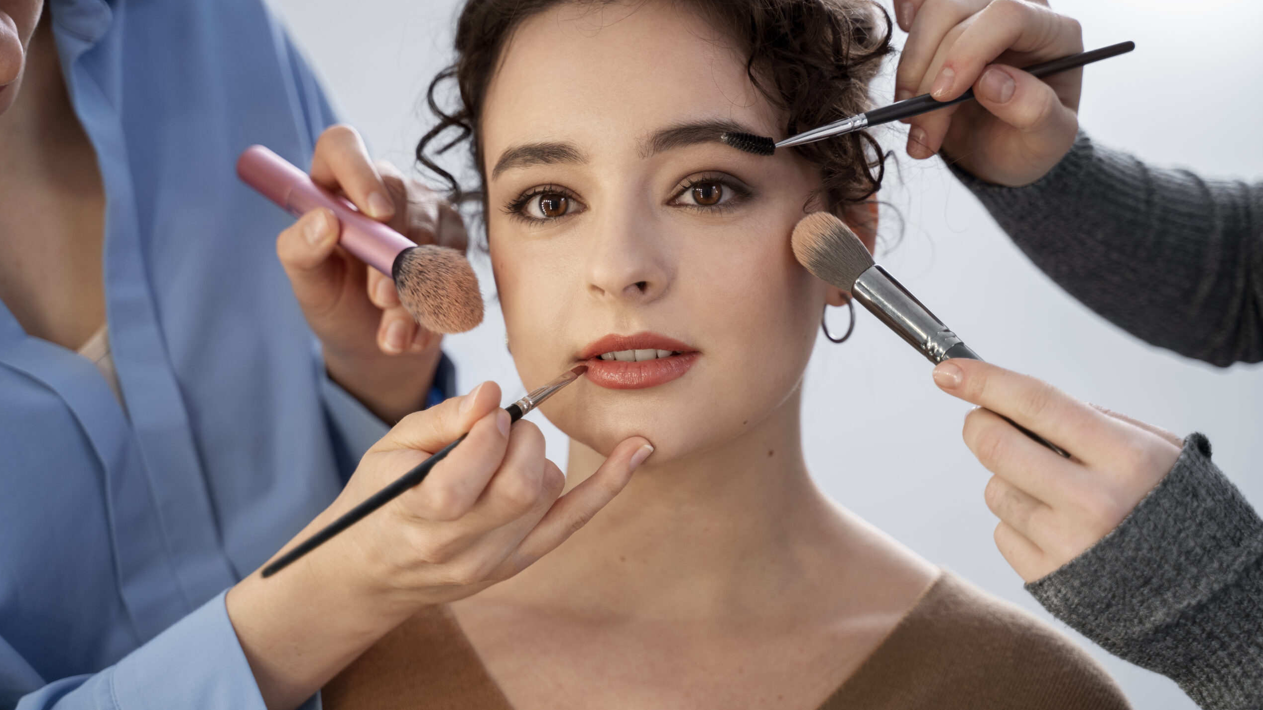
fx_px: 2646
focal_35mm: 79
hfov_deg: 26.9
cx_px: 632
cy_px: 319
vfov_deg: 15.3
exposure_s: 1/160
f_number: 2.8
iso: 400
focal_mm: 75
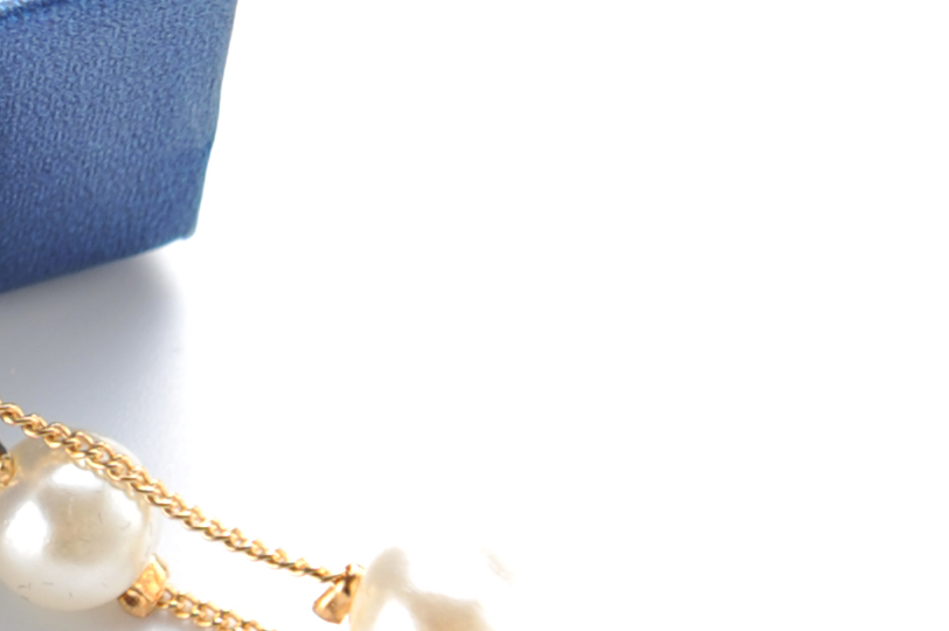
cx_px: -929
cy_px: -427
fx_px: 9666
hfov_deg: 5.5
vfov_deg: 3.7
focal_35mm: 367
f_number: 8
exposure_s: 1/125
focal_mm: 70
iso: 100
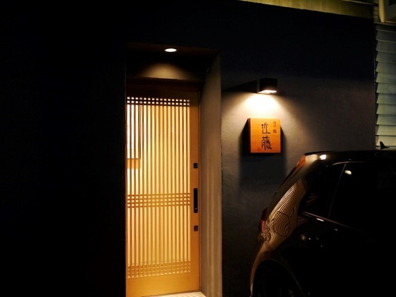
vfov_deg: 35.9
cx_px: 198
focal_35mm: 40
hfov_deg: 46.8
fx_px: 458
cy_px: 148
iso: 1000
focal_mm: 20
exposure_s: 1/60
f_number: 1.7
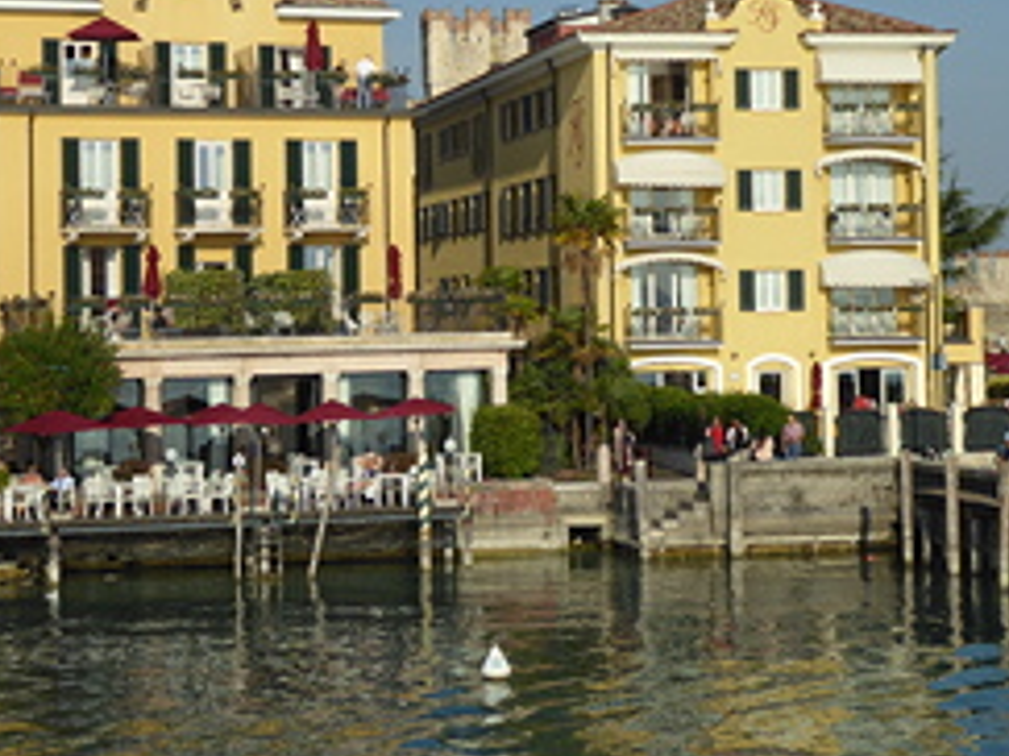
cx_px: 490
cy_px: 224
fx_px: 2739
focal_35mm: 94
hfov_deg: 20.9
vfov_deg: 15.7
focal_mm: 9.6
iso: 100
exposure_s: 1/1300
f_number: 4.1
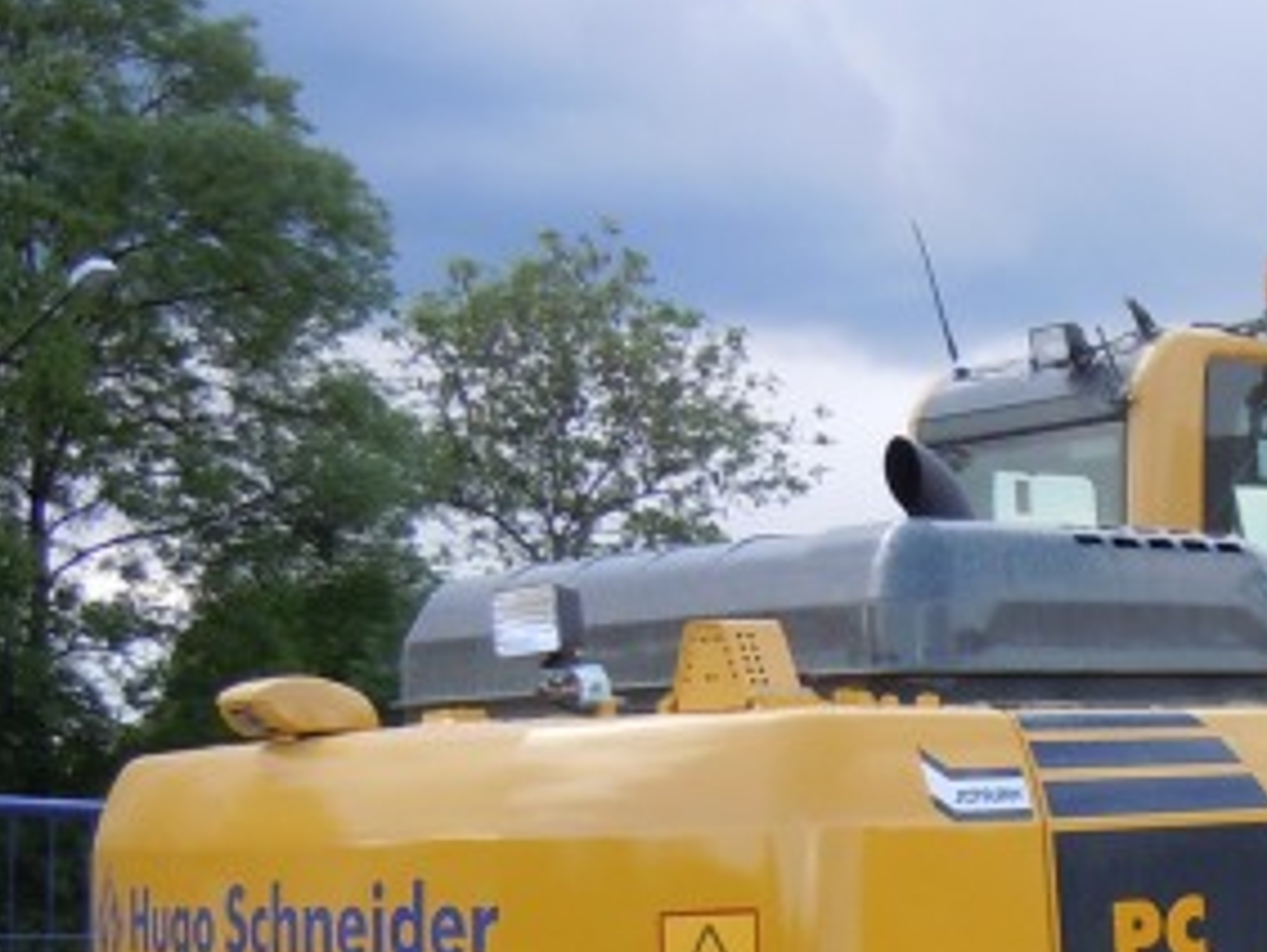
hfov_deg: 21.0
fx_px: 3114
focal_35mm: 85
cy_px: 983
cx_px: 1617
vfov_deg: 17.0
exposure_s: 1/250
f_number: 3.5
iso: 100
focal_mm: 5.4
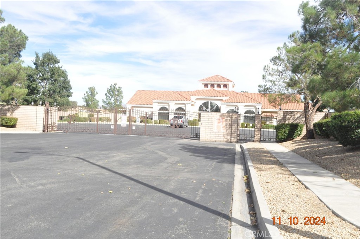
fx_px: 360
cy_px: 120
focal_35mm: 36
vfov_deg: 36.8
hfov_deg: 53.2
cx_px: 180
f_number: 7.1
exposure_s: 1/4000
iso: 2500
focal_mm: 24
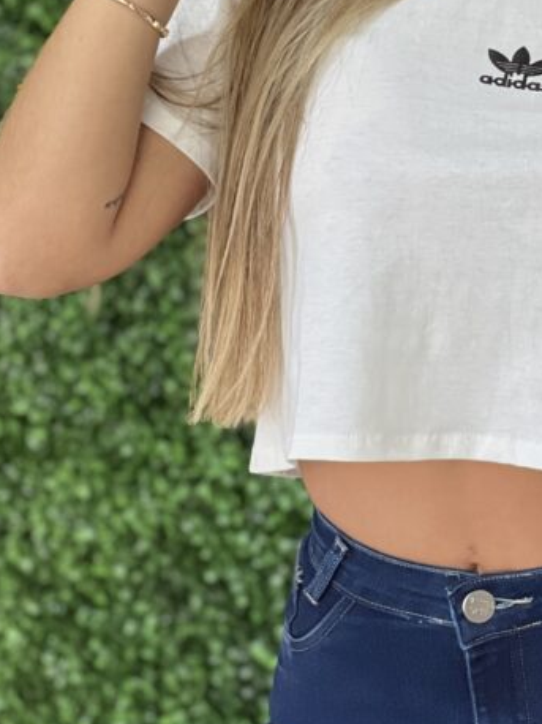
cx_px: 545
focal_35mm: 157
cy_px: 88
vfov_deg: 12.5
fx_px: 3281
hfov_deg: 9.4
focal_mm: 9
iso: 160
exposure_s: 1/120
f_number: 2.8
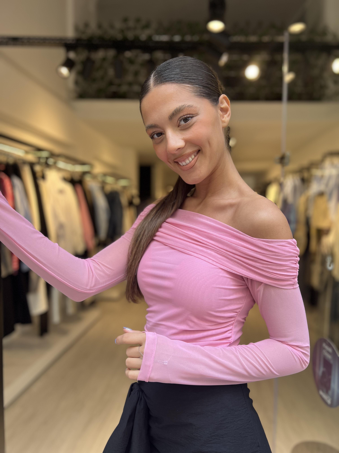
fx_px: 339
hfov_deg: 53.1
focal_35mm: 26
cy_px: 226
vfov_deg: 67.3
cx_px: 170
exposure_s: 1/139
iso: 32
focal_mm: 5.7
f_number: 1.5
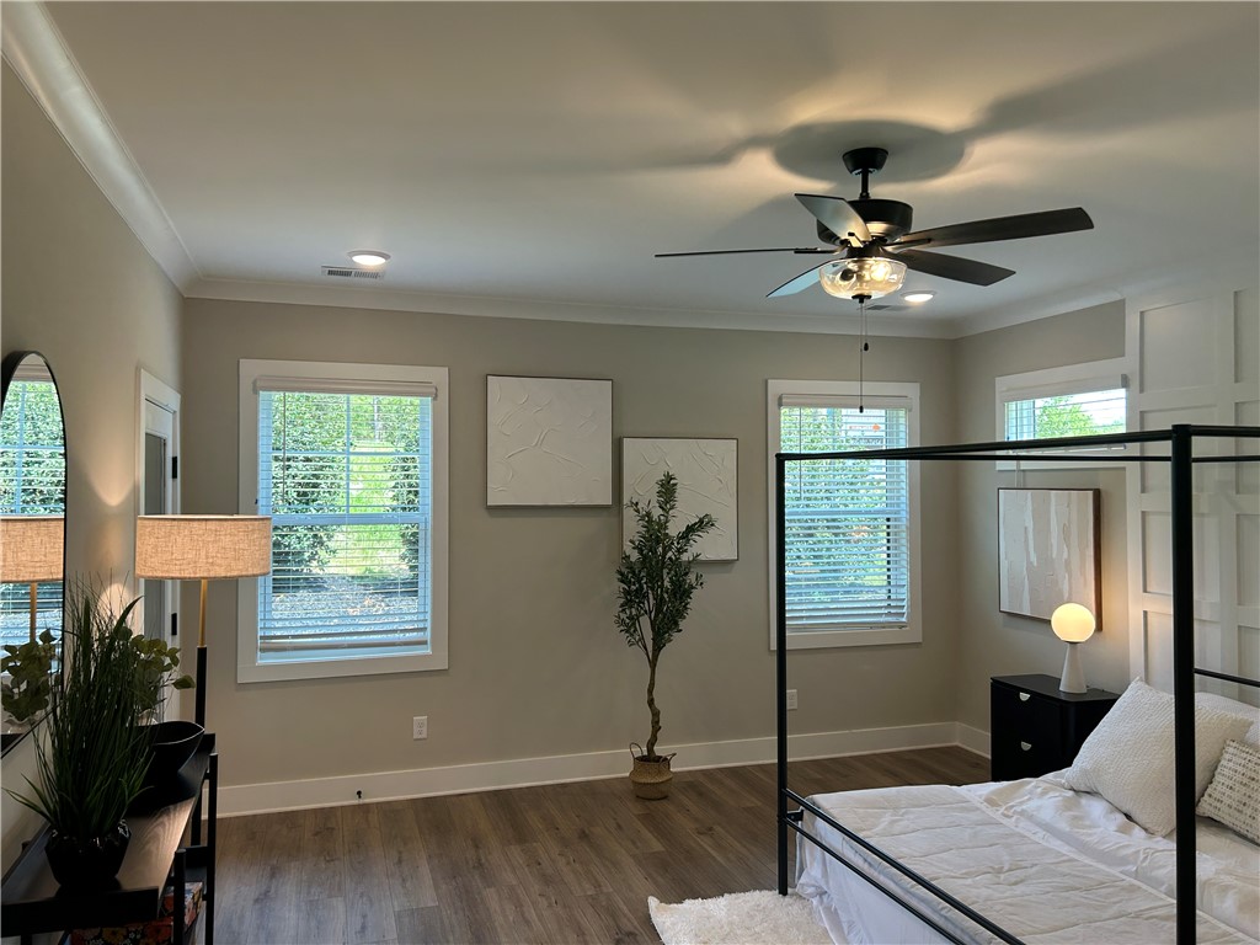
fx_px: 946
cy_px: 472
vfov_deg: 53.1
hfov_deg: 67.3
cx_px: 630
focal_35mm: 26
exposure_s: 1/120
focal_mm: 5.7
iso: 64
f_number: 1.5
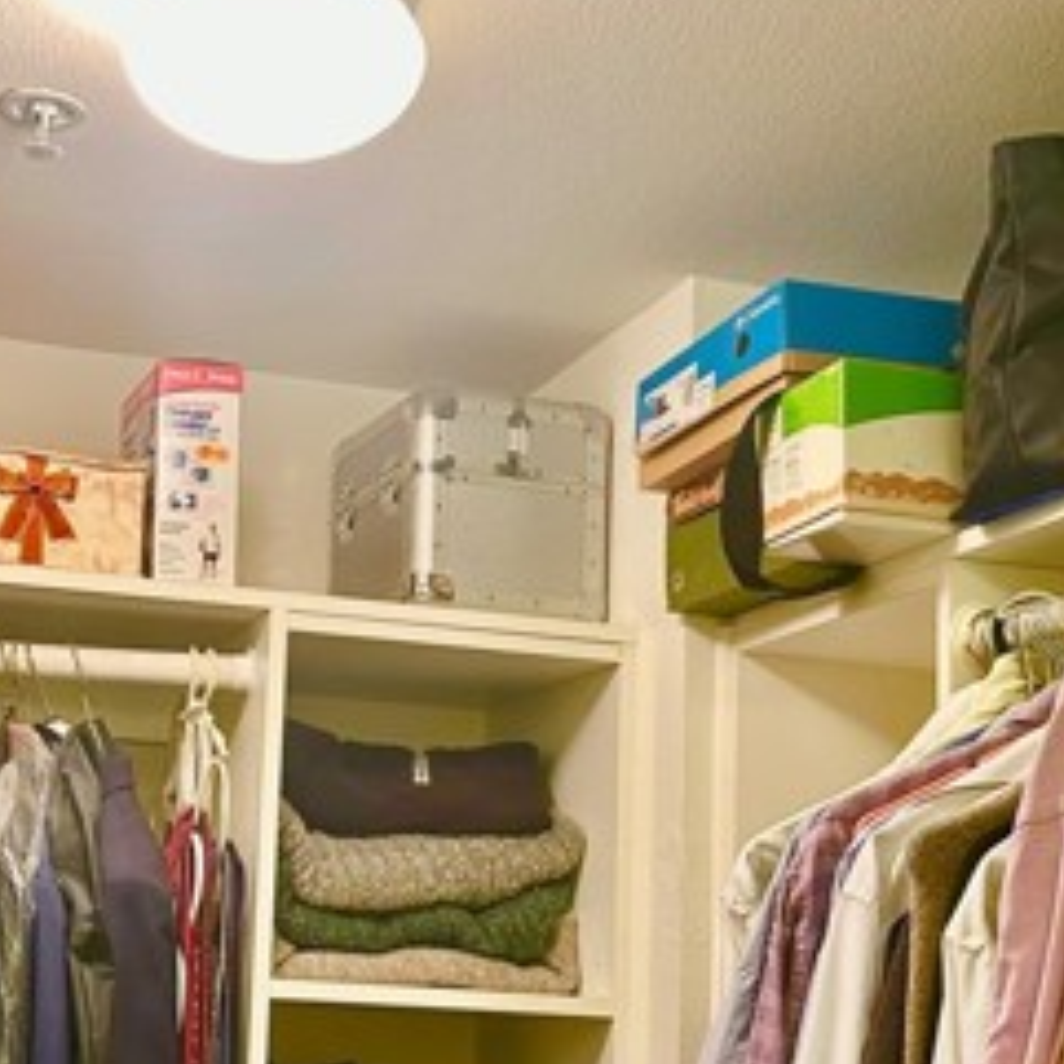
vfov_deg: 28.0
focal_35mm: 61
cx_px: 291
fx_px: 2121
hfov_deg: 27.8
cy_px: 715
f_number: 1.5
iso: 200
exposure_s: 1/60
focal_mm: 5.7
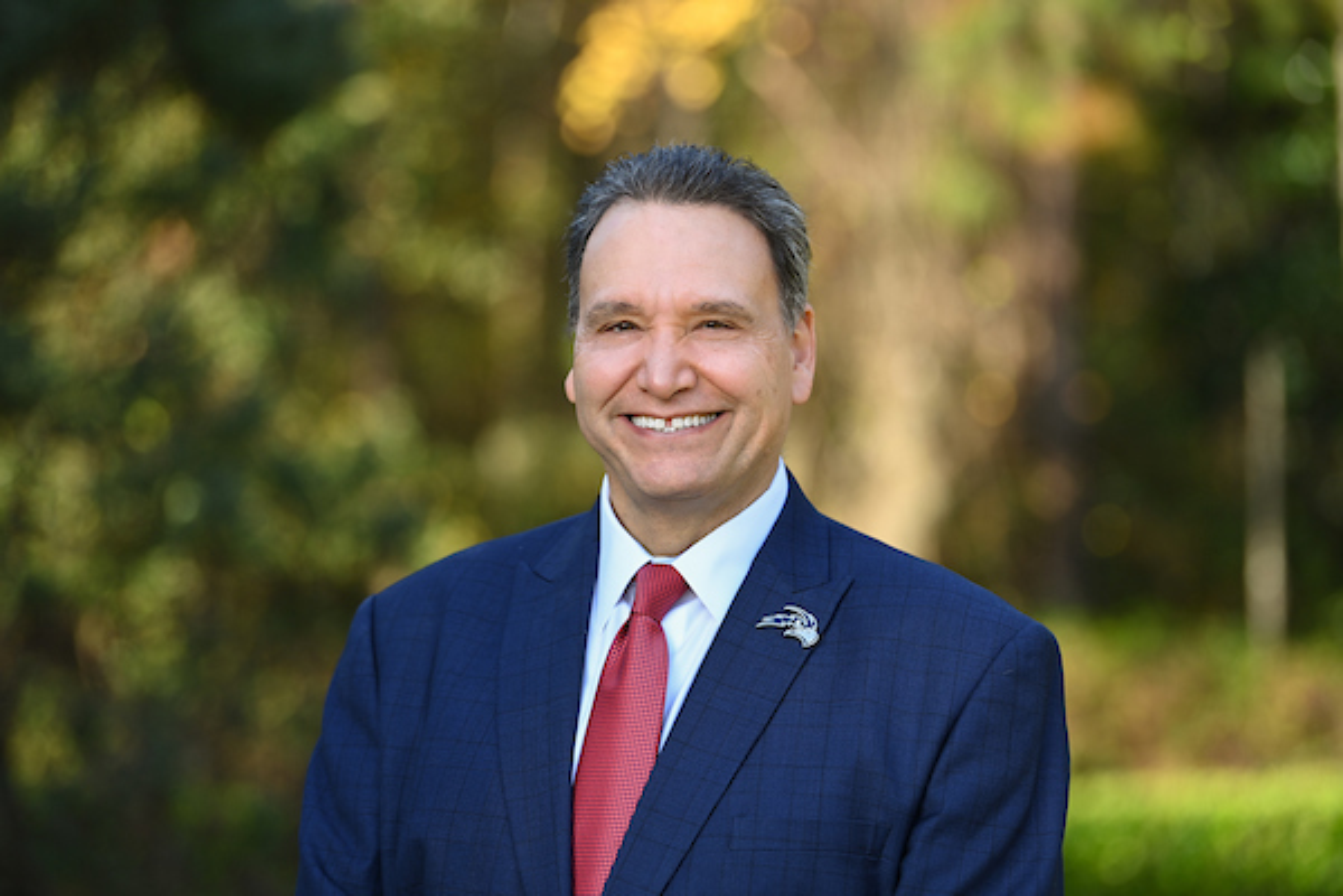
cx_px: 672
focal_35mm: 135
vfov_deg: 10.2
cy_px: 448
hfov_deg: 15.2
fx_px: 5036
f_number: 2.8
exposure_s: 1/250
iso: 100
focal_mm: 135
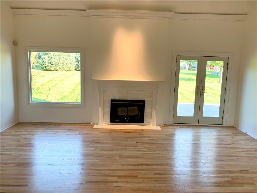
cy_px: 96
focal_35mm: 26
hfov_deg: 67.3
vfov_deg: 53.1
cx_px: 128
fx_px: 193
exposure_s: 1/121
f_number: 1.8
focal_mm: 4.25
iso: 50
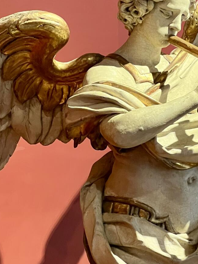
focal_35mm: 181
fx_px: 1381
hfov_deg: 8.2
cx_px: 156
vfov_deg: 10.8
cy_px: 260
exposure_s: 1/34
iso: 640
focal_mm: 9
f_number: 2.8
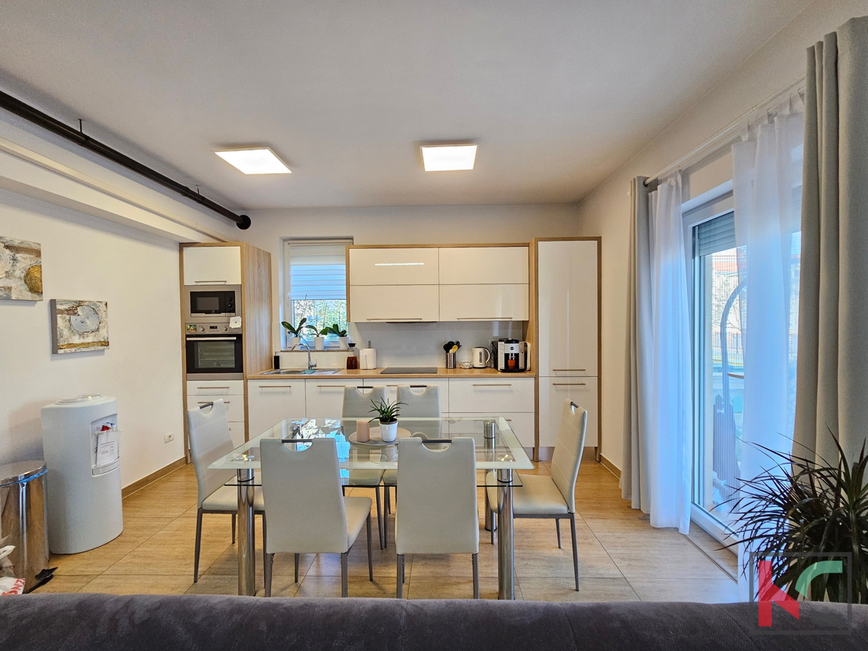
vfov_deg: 89.9
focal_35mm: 13
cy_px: 326
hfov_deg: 106.2
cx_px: 434
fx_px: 326
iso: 320
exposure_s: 1/100
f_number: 2.2
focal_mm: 2.2
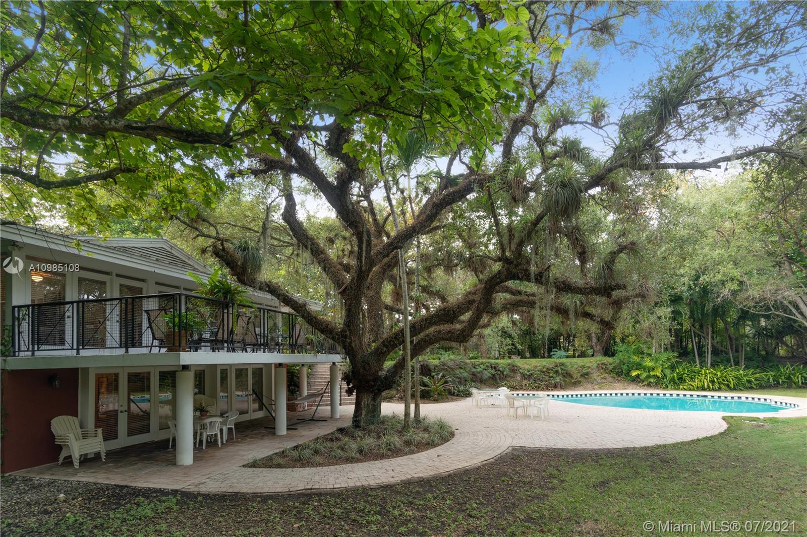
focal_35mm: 17
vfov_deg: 70.4
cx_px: 404
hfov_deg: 93.3
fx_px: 381
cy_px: 268
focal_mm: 17
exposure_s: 1/25
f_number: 8
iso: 200
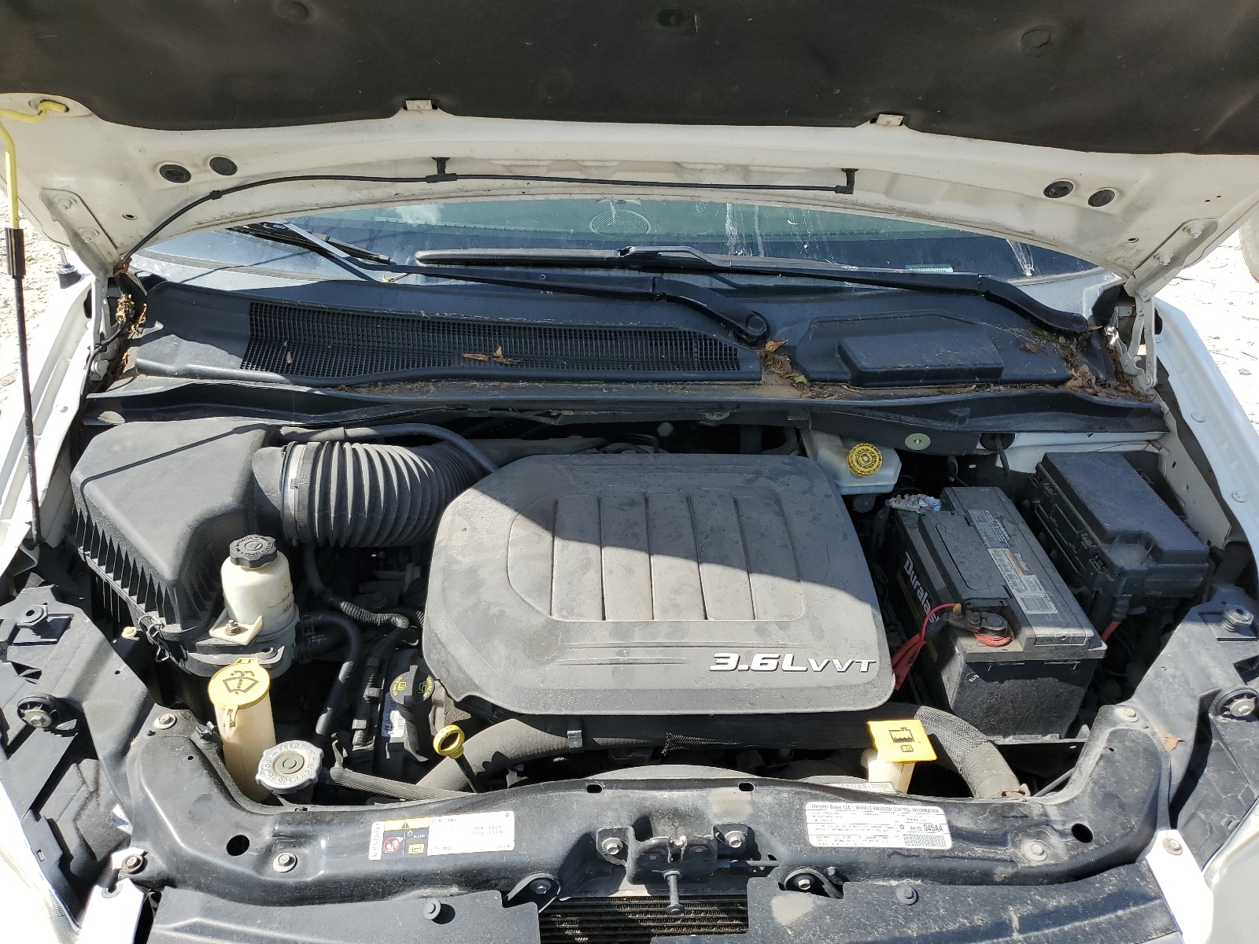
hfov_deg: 67.3
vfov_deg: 53.1
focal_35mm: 26
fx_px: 946
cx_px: 630
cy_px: 472
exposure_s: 1/1667
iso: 50
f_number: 1.5
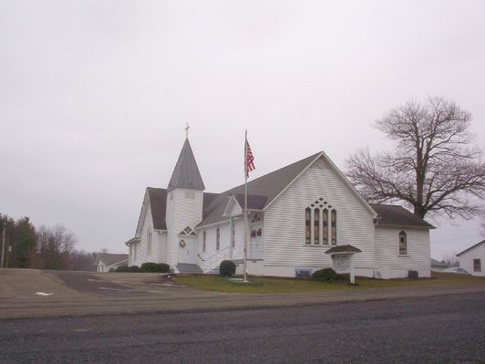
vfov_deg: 36.8
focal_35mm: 39
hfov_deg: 47.9
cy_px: 182
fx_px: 546
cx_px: 242
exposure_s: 1/240
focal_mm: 6
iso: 100
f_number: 8
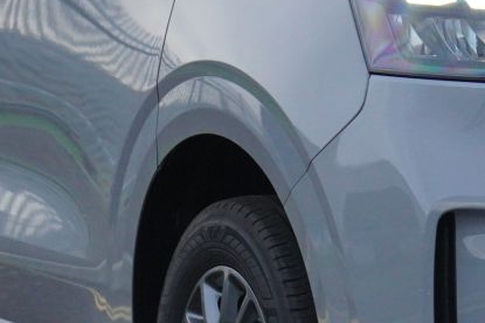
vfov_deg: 6.4
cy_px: 85
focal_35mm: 214
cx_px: 467
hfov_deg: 9.6
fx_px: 2880
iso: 1600
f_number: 5.6
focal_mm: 37
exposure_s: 1/200
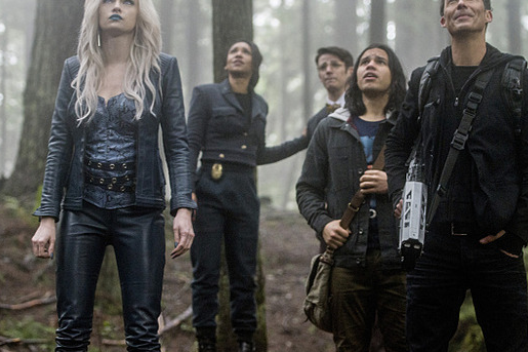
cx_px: 265
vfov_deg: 12.9
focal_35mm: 106
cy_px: 193
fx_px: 1554
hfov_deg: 19.3
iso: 2500
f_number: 2.8
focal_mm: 70
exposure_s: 1/80
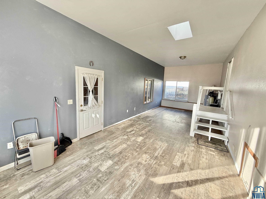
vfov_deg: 85.7
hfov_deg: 102.1
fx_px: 108
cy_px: 100
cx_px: 133
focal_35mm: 14
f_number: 2.2
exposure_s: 1/99
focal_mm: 2.22
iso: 80
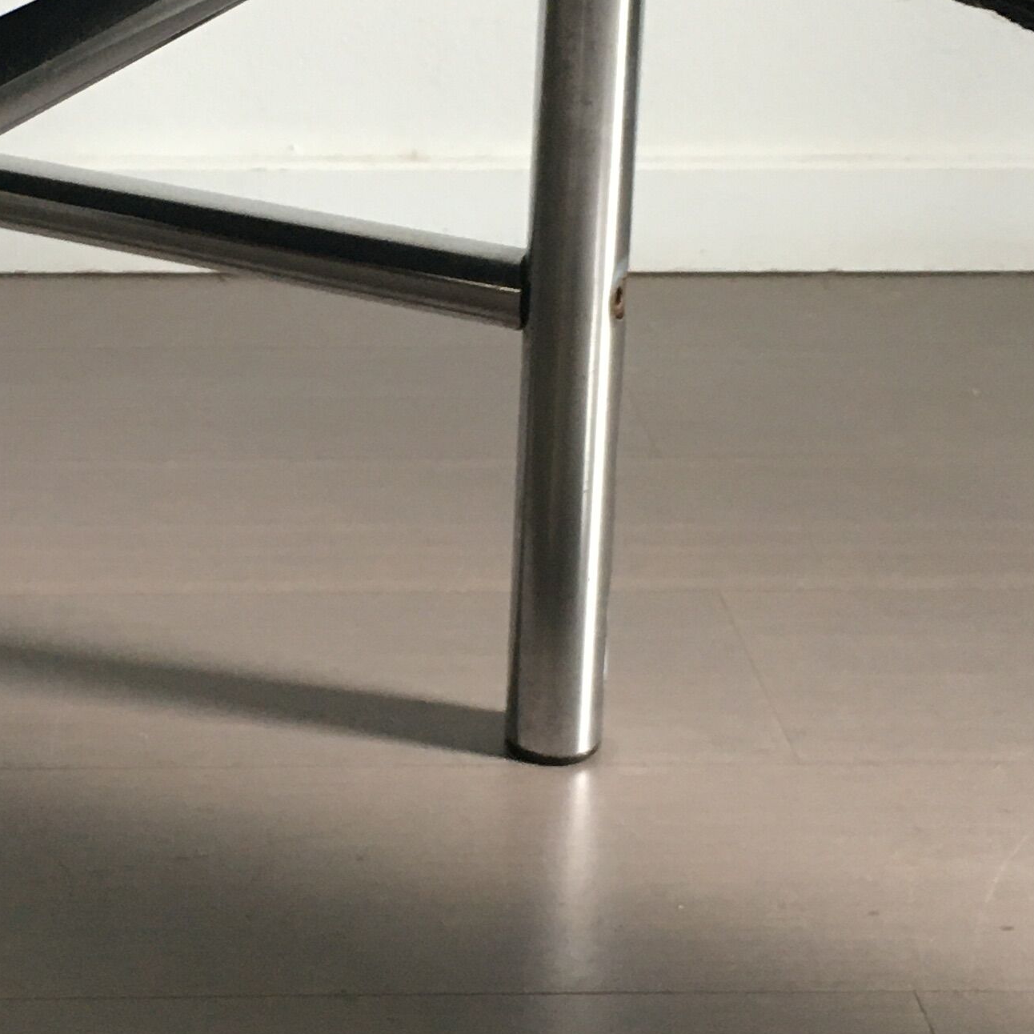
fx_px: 2704
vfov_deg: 21.5
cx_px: 169
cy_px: 288
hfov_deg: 21.3
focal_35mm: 80
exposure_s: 1/33
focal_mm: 4.15
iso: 125
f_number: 2.2
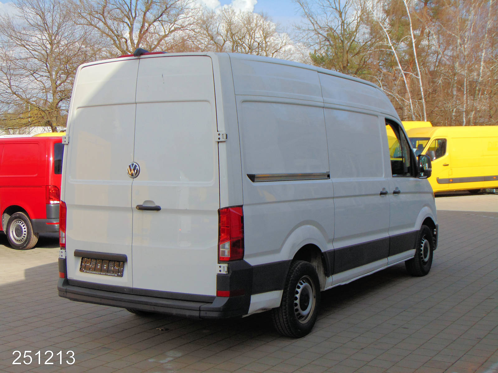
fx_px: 719
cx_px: 249
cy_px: 186
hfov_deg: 38.2
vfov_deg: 29.1
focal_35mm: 50
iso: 80
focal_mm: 9
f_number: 3.5
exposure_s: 1/320
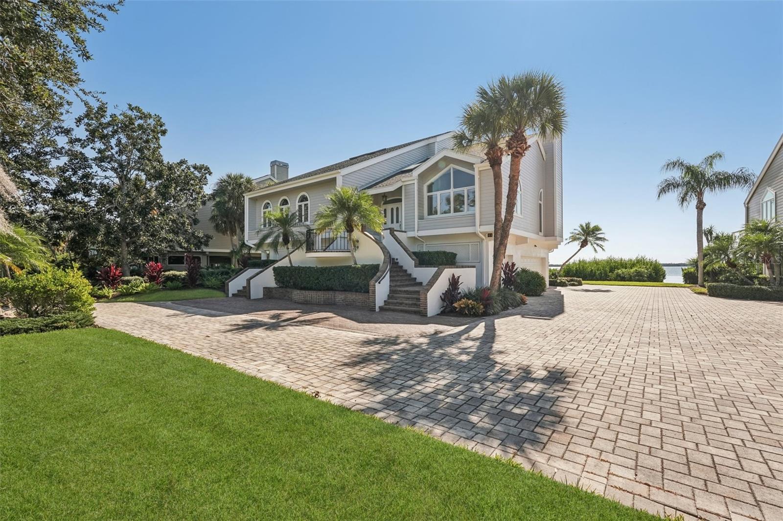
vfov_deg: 73.7
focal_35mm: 16
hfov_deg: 96.7
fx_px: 348
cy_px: 260
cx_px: 392
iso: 400
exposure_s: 1/800
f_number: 8
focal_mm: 16
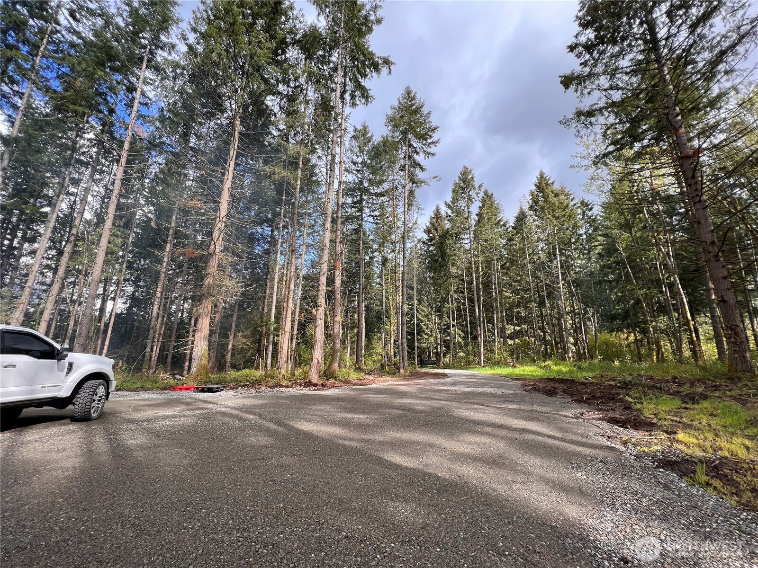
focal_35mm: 13
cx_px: 379
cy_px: 284
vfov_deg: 89.9
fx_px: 285
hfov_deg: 106.2
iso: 32
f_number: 1.8
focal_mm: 1.57
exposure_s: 1/310
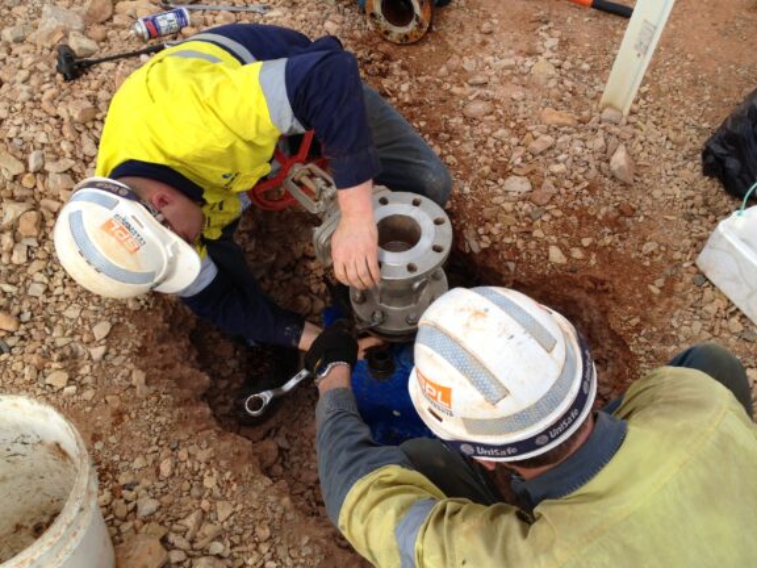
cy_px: 284
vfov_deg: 40.7
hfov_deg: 52.6
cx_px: 378
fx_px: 765
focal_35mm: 35
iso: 64
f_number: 2.4
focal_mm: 4.28
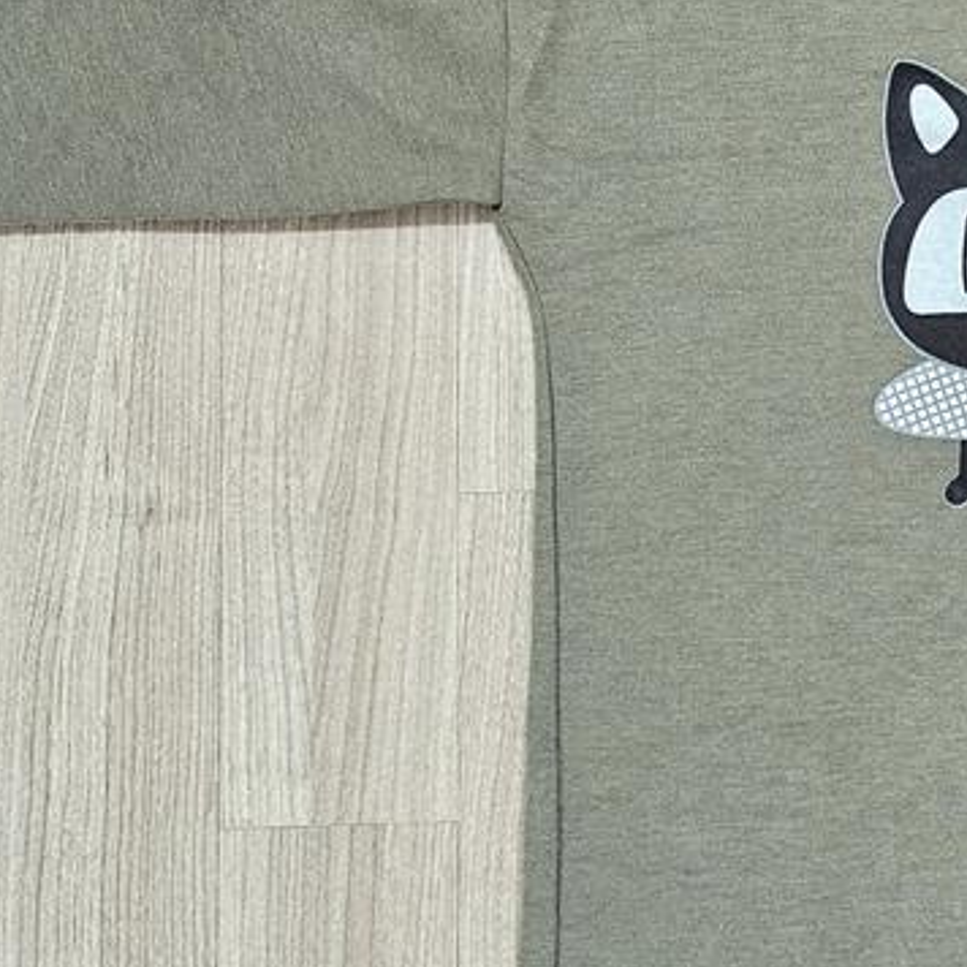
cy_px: 421
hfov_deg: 22.1
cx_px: 1111
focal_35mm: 73
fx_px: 2307
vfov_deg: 23.7
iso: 800
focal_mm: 5.4
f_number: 1.8
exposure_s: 1/120
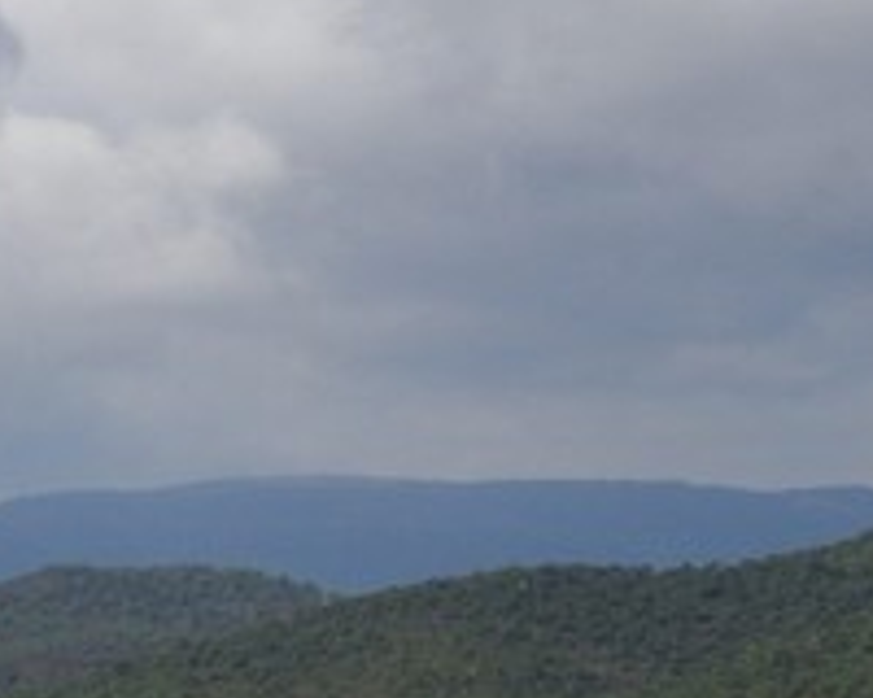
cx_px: -2082
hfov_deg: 7.6
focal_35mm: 210
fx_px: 5426
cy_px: 1217
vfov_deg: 7.2
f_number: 20
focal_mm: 28
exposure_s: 1/160
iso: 200
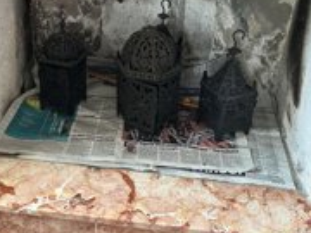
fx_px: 431
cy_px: 71
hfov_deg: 39.5
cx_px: 126
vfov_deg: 30.0
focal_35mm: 48
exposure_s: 1/60
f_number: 1.78
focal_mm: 6.86
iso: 320
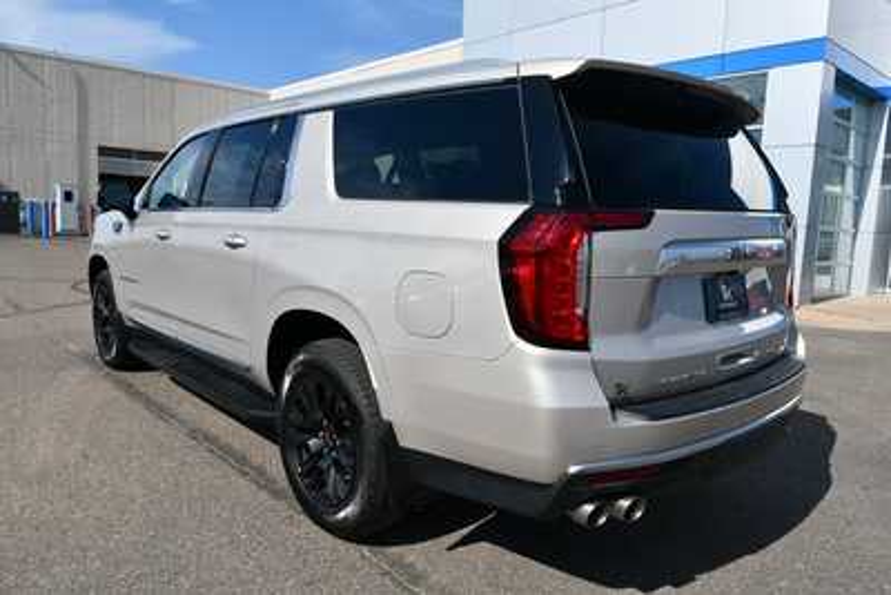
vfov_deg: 51.3
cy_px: 298
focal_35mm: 25
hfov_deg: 71.5
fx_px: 619
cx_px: 446
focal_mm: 17
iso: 100
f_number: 9
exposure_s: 1/320
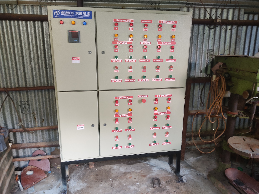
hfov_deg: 67.3
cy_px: 97
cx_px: 130
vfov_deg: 53.1
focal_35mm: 26
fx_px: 195
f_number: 1.79
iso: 1174
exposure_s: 1/33
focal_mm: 4.74
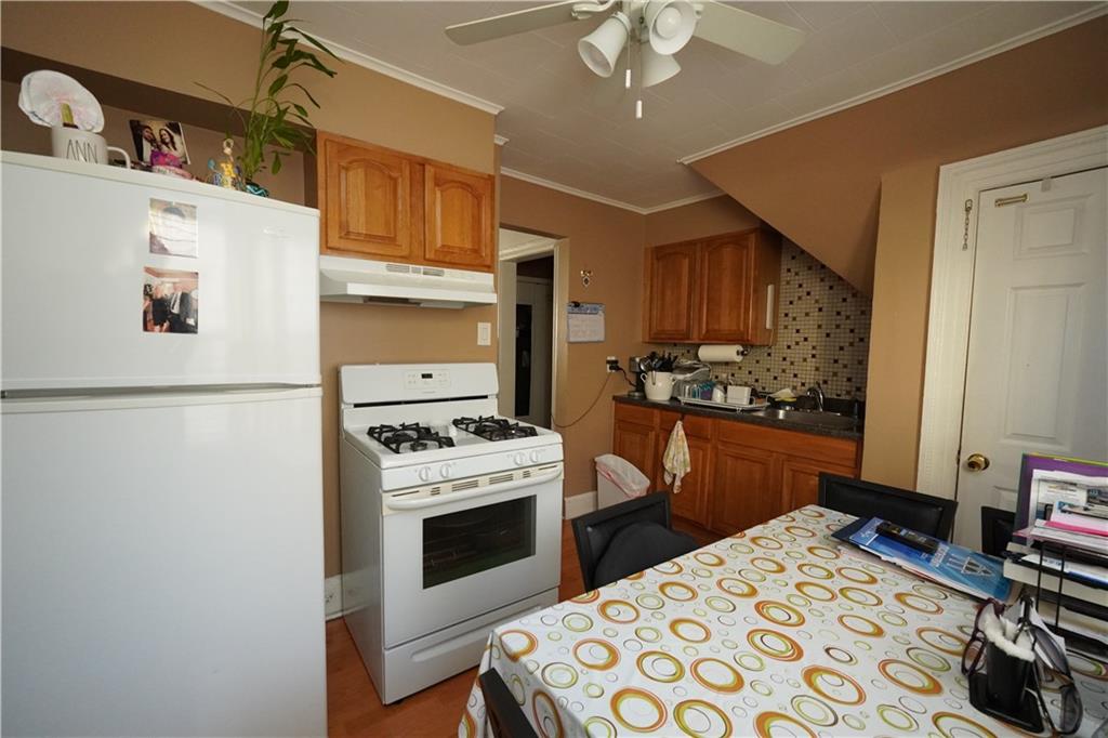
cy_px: 369
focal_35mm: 15
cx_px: 554
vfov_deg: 77.3
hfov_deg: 100.4
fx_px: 461
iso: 2500
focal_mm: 10
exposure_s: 1/125
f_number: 4.5
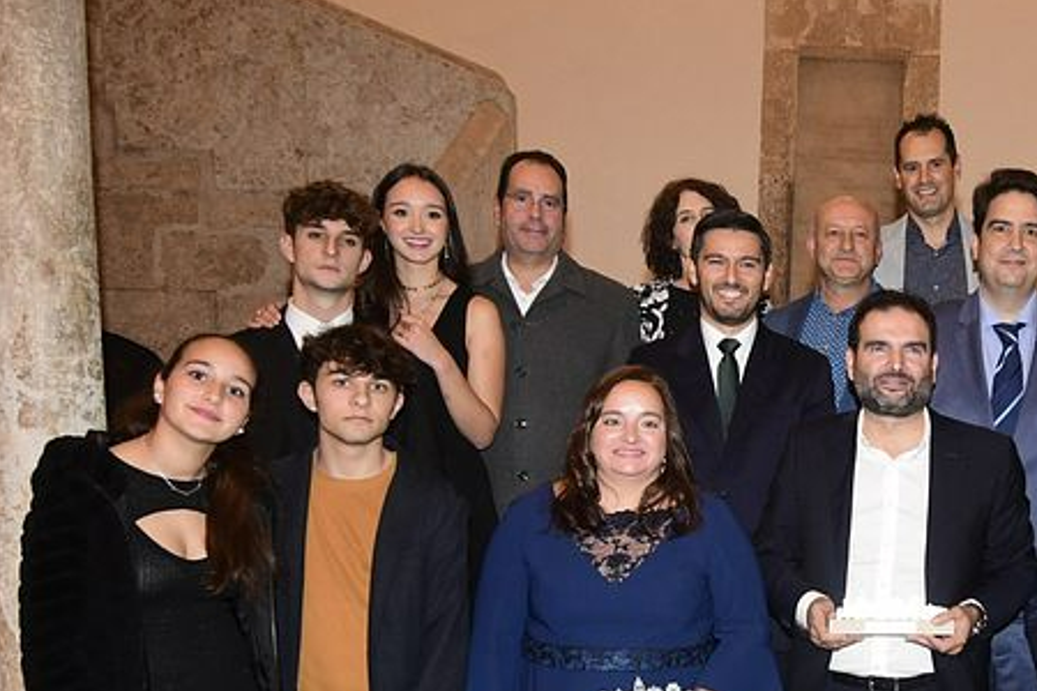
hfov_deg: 37.0
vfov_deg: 25.7
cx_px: 883
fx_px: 1469
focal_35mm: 51
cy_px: 606
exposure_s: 1/60
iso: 1600
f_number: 5
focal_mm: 18
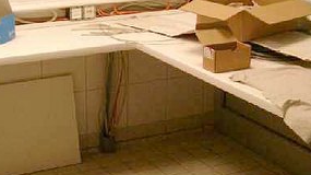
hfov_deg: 25.0
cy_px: 50
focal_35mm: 85
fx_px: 701
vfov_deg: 14.2
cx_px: 122
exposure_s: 1/60
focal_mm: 7.6
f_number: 2.6
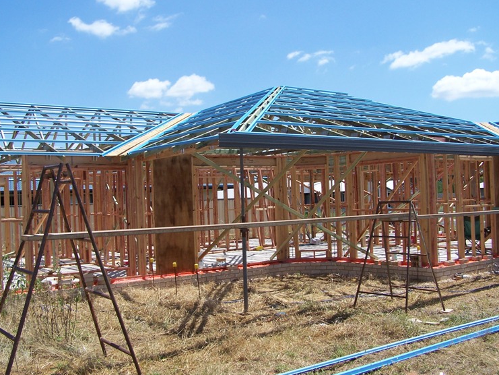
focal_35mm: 41
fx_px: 591
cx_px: 248
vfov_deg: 35.1
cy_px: 180
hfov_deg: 45.8
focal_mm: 6.3
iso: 80
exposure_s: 1/750
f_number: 4
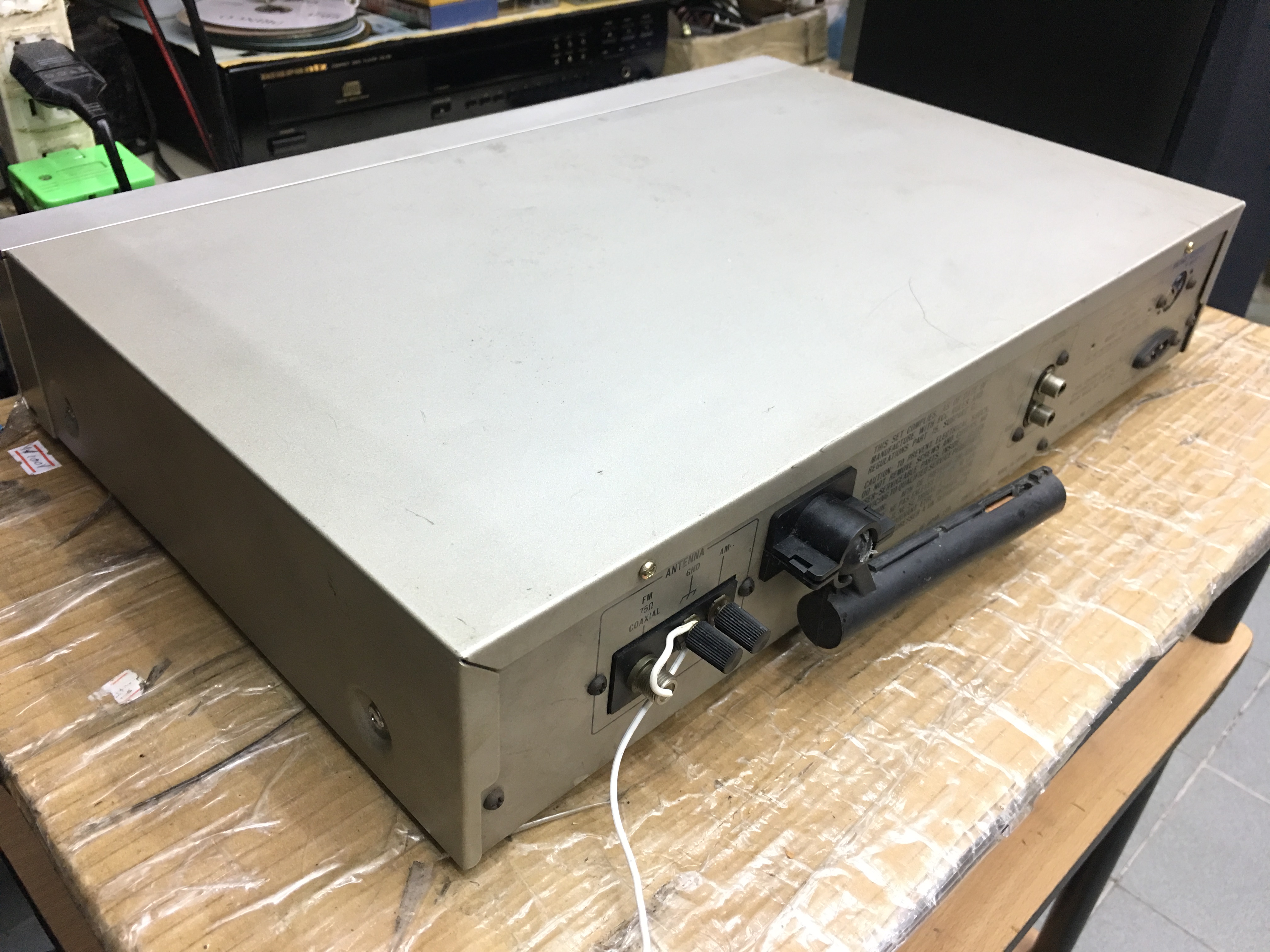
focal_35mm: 29
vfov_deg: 48.2
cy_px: 476
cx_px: 635
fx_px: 1064
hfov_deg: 61.7
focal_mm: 4.15
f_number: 2.2
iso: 80
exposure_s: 1/17
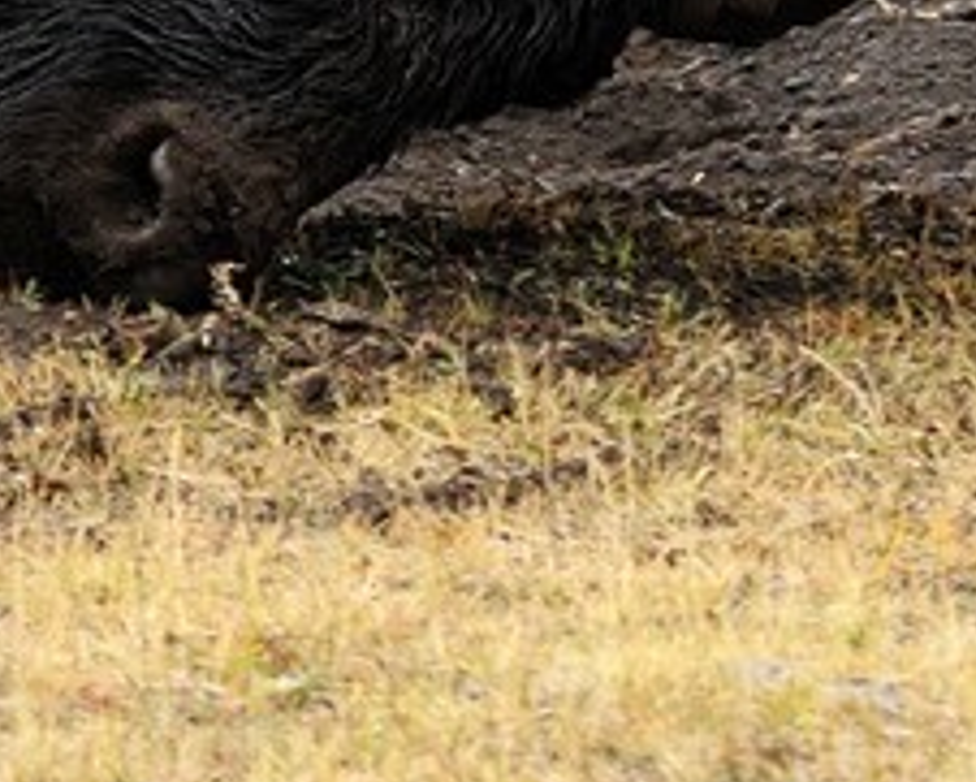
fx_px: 56872
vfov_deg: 0.8
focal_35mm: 1968
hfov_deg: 1.0
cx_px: 756
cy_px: -512
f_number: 5.6
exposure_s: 1/160
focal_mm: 270
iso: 800
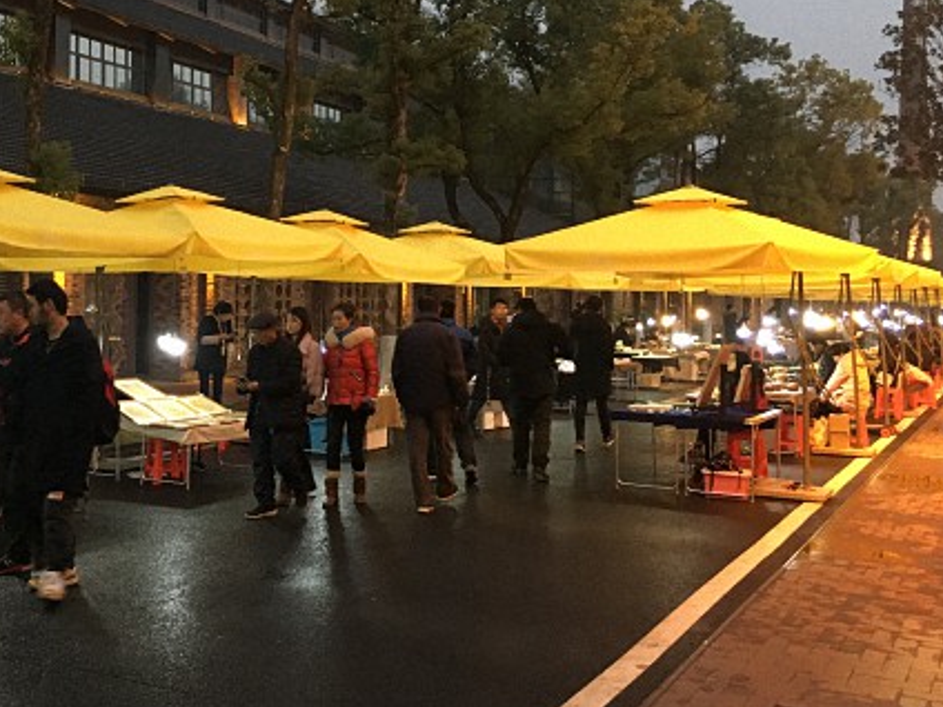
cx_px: 305
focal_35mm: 41
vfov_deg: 35.0
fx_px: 1117
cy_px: 267
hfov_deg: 45.0
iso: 200
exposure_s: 1/17
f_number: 2.2
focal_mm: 4.15
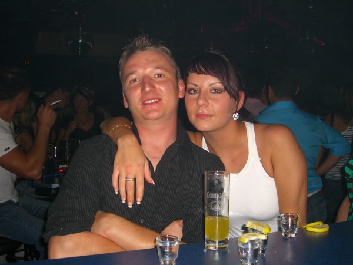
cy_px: 132
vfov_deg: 37.7
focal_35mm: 38
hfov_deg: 49.0
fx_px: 388
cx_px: 176
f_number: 2.8
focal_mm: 7.9
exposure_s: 1/60
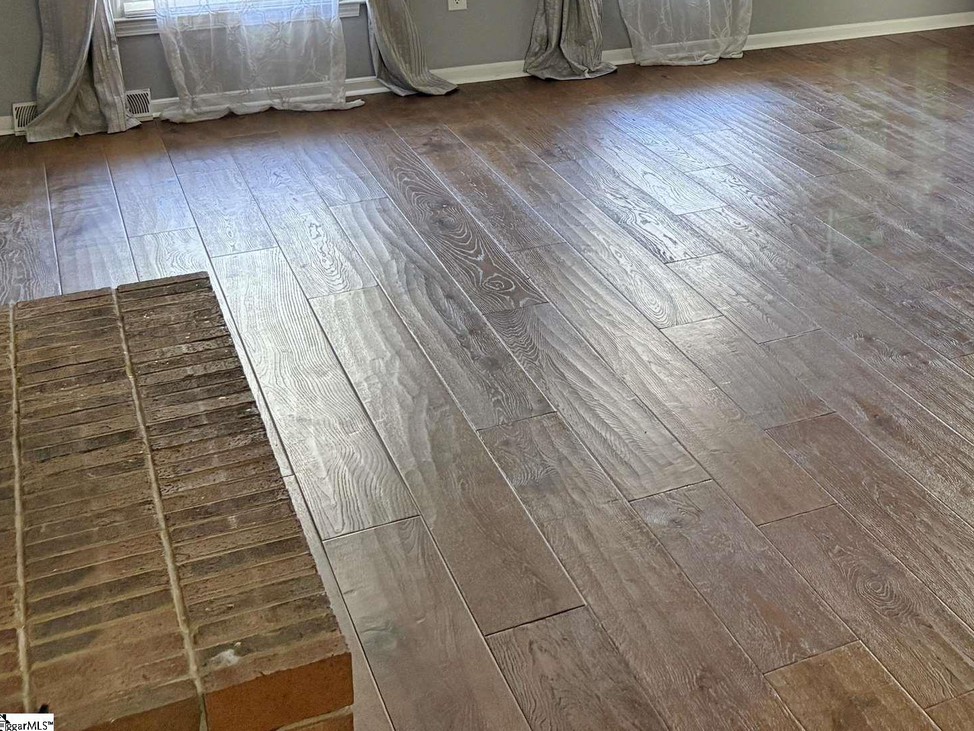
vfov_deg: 25.0
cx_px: 1022
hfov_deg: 31.7
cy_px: -40
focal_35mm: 55
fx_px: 1548
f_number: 1.6
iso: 200
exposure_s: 1/60
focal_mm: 5.96
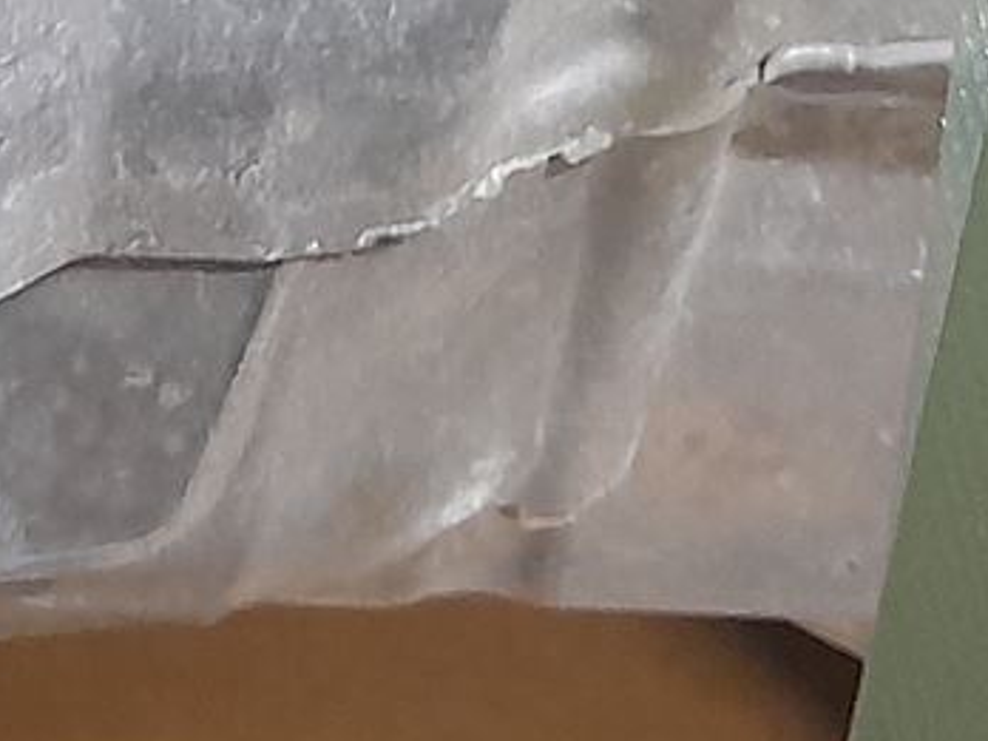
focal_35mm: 147
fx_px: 4196
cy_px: -457
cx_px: 102
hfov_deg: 13.3
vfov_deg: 9.7
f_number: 2
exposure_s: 1/50
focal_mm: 4.6
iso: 400
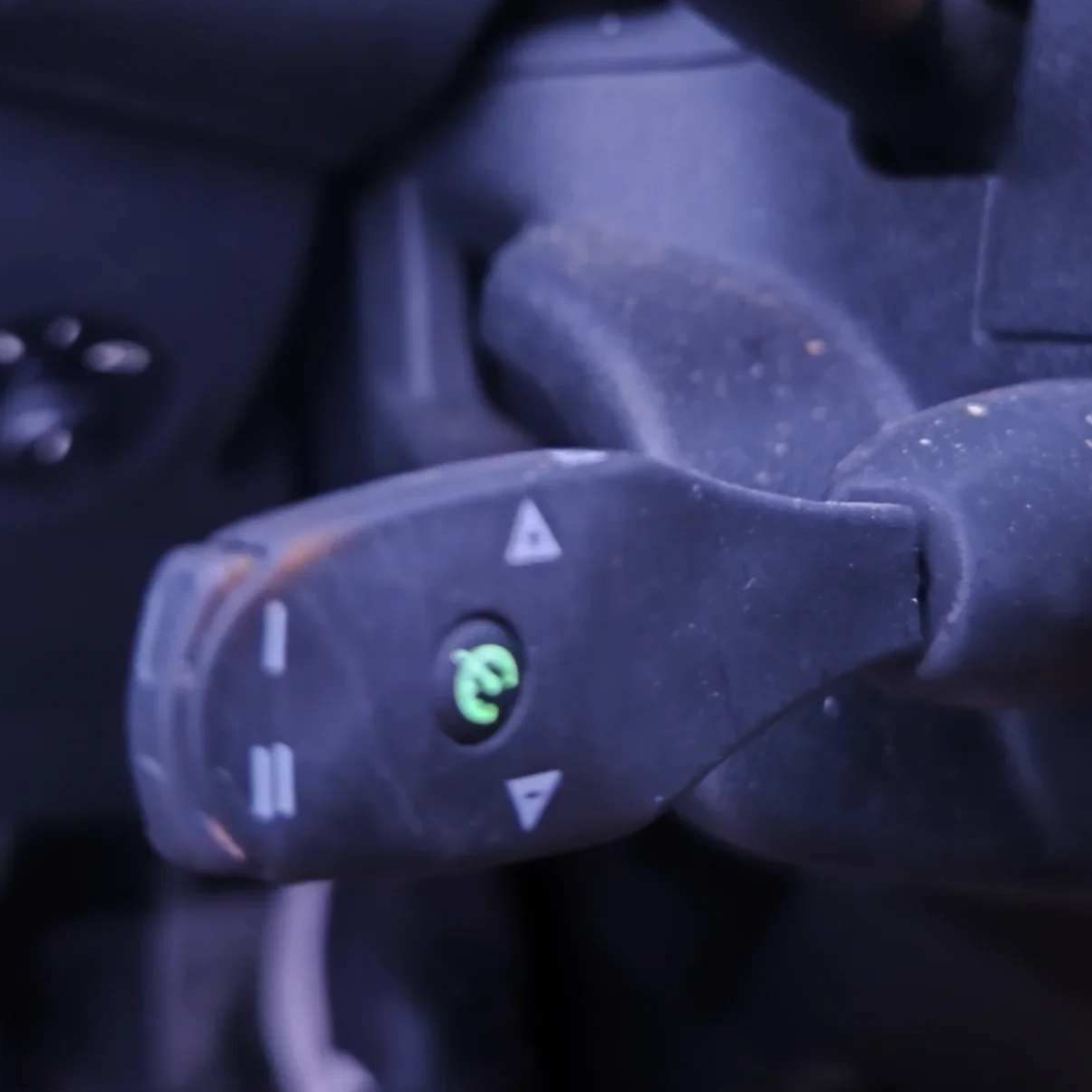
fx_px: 1535
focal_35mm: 43
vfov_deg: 38.1
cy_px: 261
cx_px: 622
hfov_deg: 39.1
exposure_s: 1/3.57
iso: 12800
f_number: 1.65
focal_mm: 6.18
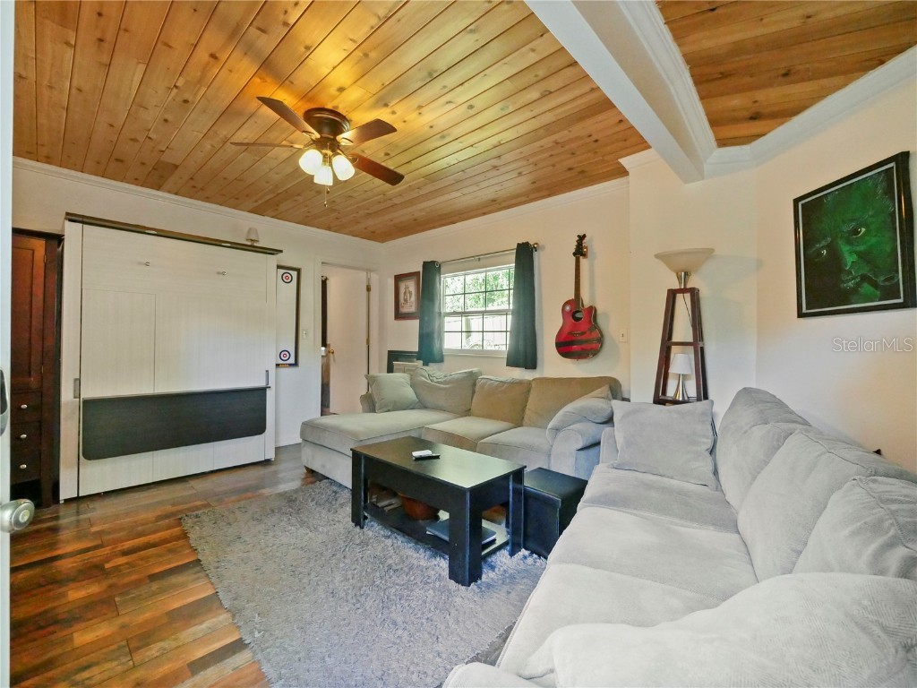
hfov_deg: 102.1
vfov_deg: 85.7
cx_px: 458
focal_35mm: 14
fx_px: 371
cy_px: 344
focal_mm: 7
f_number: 4
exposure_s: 1/60
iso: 3200
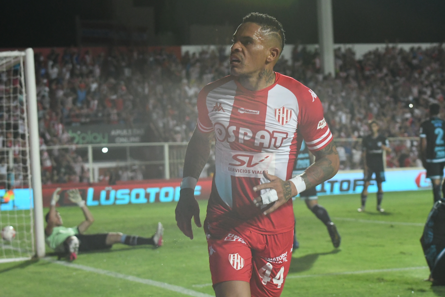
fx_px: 1298
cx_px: 222
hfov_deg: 19.5
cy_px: 148
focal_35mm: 105
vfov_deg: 13.0
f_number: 4.5
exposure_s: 1/1000
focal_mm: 70
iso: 5000
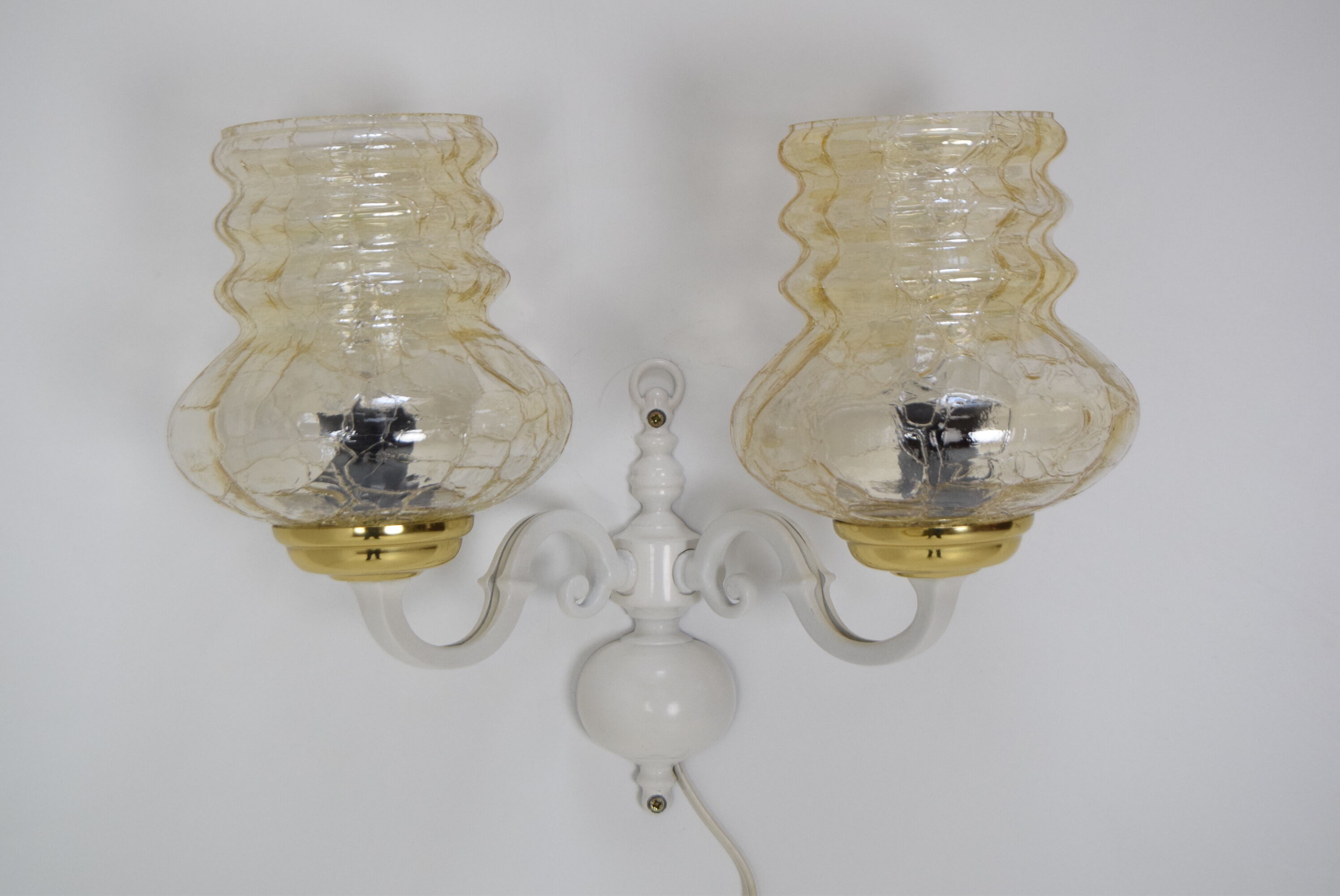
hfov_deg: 27.0
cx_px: 670
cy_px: 448
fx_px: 2794
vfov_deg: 18.2
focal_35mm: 75
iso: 1600
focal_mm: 50
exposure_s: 1/200
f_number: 7.1
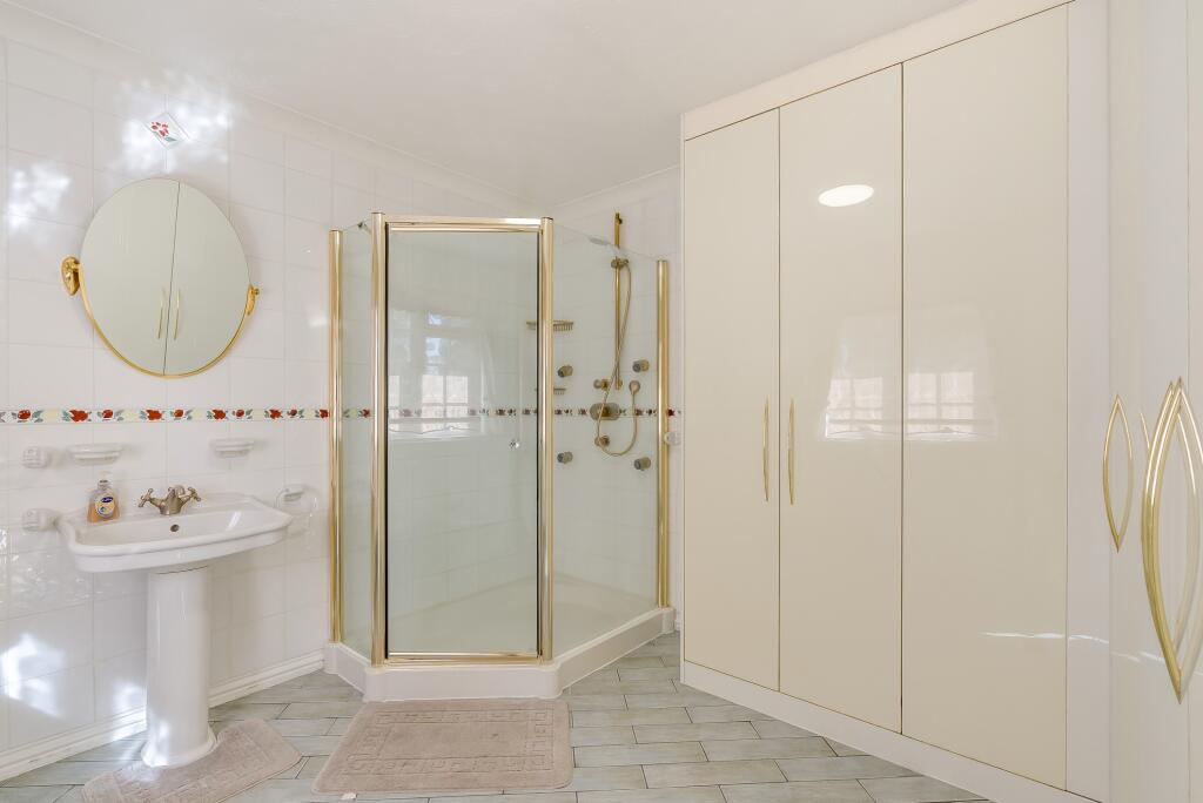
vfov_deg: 73.8
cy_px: 402
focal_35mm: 16
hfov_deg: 96.7
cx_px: 602
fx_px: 535
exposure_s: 1/8
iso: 100
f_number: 10
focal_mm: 16
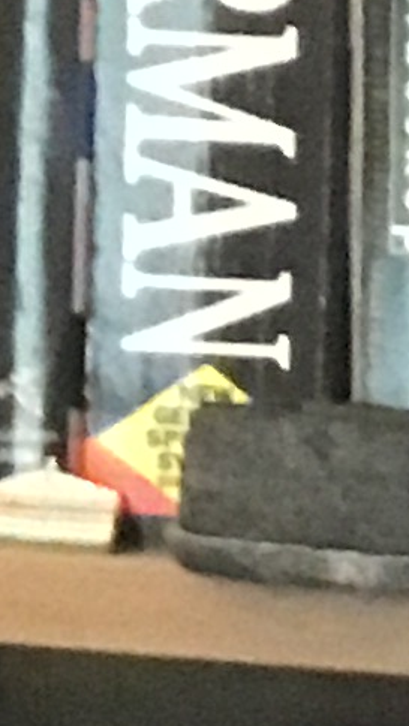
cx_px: 1606
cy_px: 757
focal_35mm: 222
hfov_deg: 4.9
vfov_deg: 9.6
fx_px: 4278
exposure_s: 1/15
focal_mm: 2.87
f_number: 2.2
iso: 640
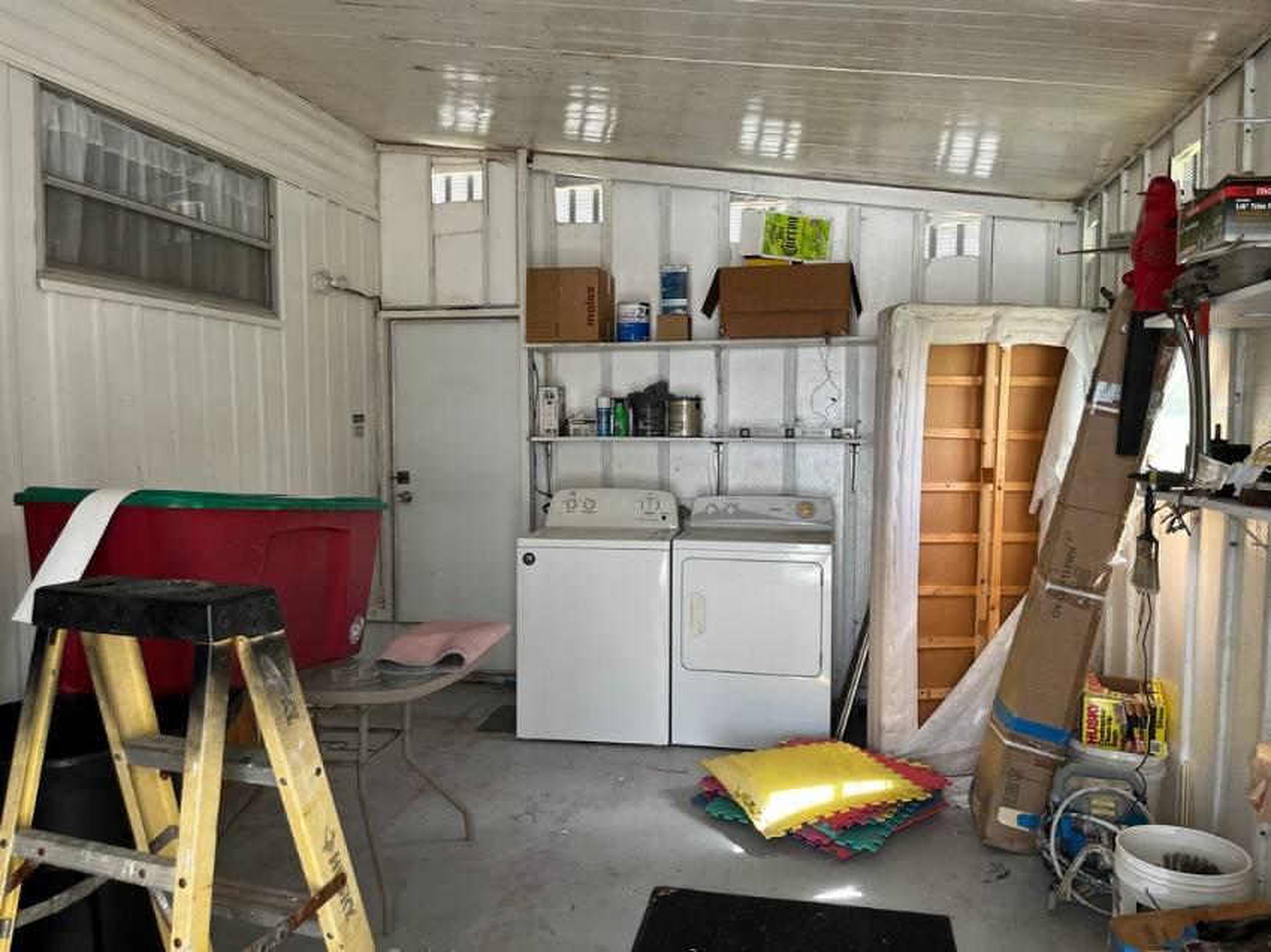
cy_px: 476
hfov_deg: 67.3
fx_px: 954
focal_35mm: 26
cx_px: 636
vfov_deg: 53.0
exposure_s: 1/121
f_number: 1.6
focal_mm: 5.1
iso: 80
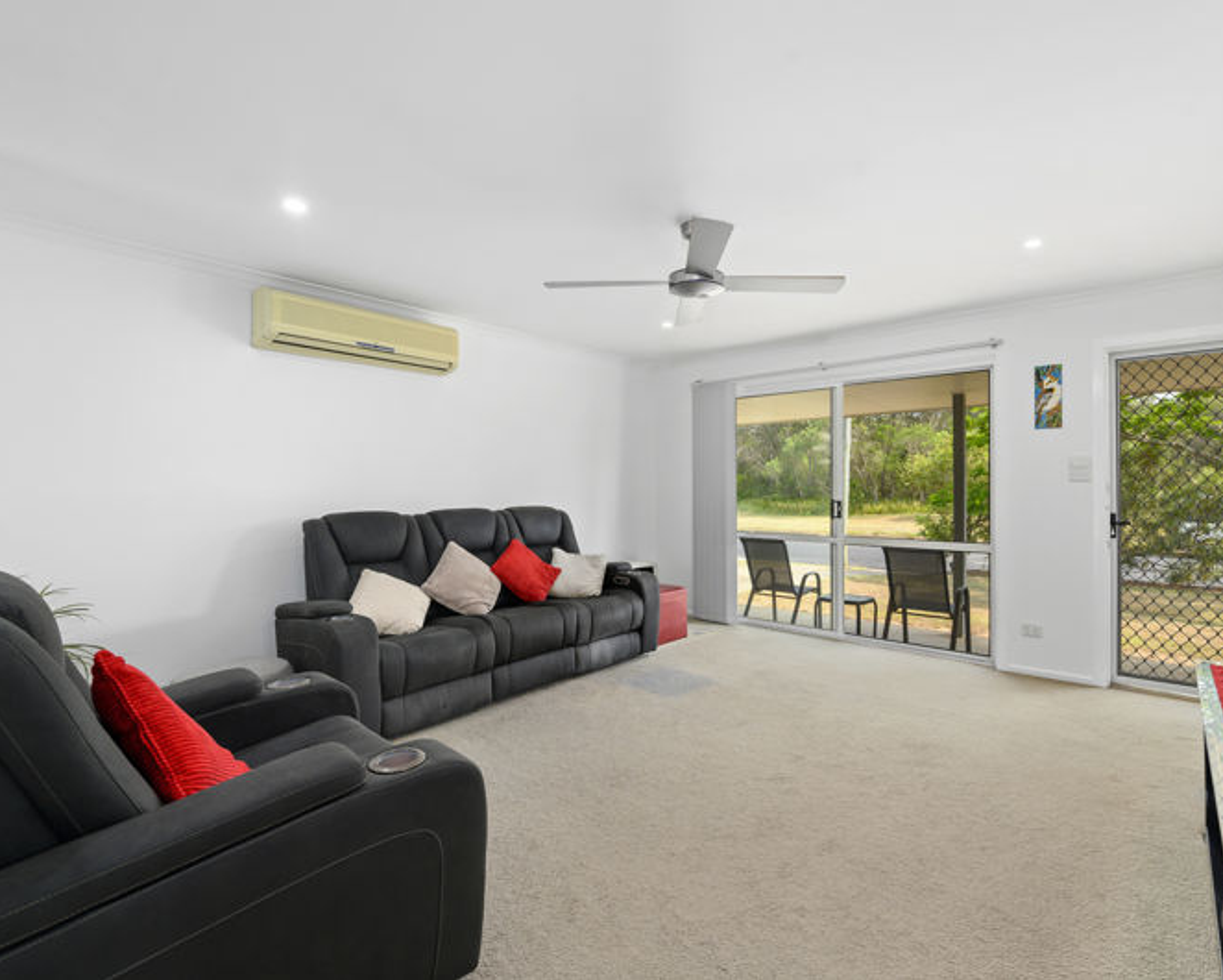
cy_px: 490
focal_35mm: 17
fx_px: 616
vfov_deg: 77.0
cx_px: 689
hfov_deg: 89.2
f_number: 7.1
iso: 200
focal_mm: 15
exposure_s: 1/15
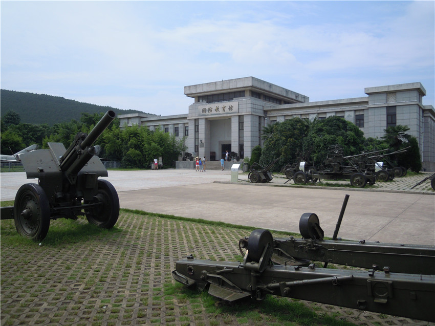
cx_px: 218
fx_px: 352
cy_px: 163
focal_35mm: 28
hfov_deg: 63.5
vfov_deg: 49.7
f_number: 7.6
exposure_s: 1/250
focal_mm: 5
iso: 100
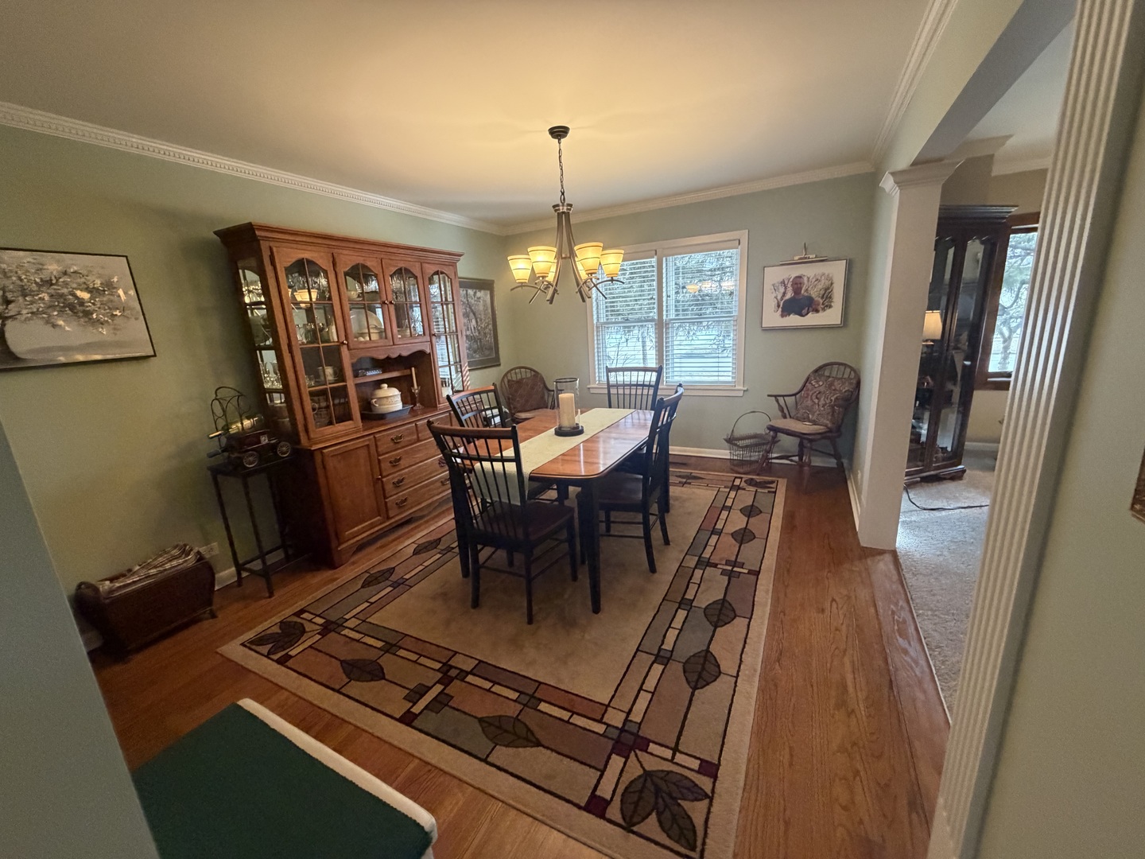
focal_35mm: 14
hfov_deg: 102.1
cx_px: 572
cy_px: 430
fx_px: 463
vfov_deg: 85.7
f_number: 2.2
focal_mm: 2.22
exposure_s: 1/60
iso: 500
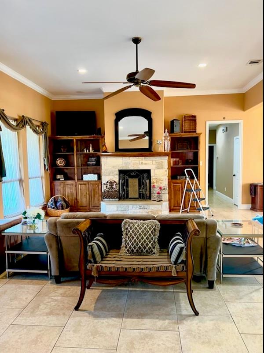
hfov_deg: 53.1
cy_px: 176
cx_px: 132
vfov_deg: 67.3
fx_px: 264
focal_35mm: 26
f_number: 1.5
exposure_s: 1/60
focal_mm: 5.7
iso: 250
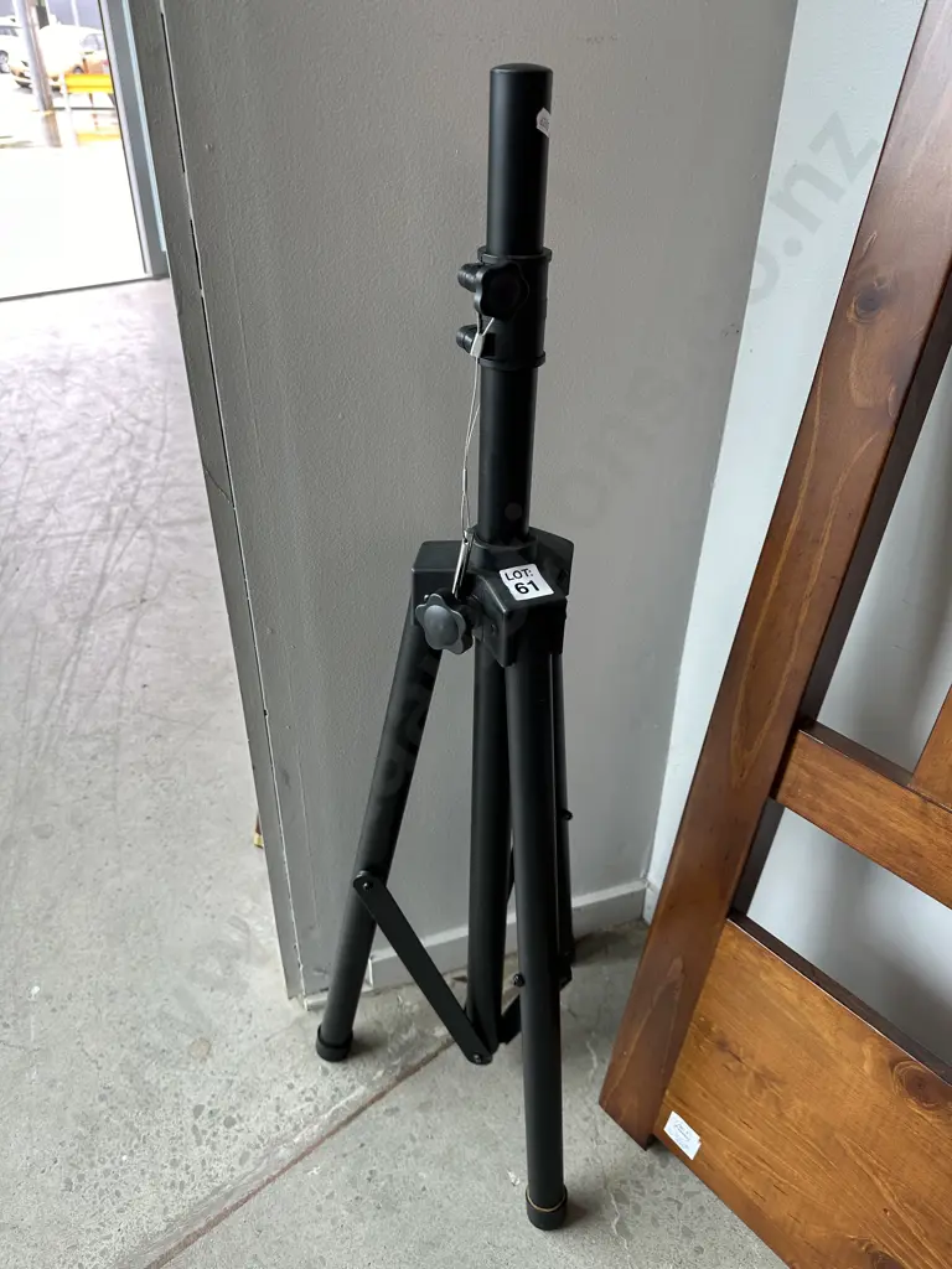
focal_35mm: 24
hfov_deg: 56.8
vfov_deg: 71.6
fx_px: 880
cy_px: 634
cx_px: 476
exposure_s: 1/121
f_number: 1.78
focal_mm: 6.86
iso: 64
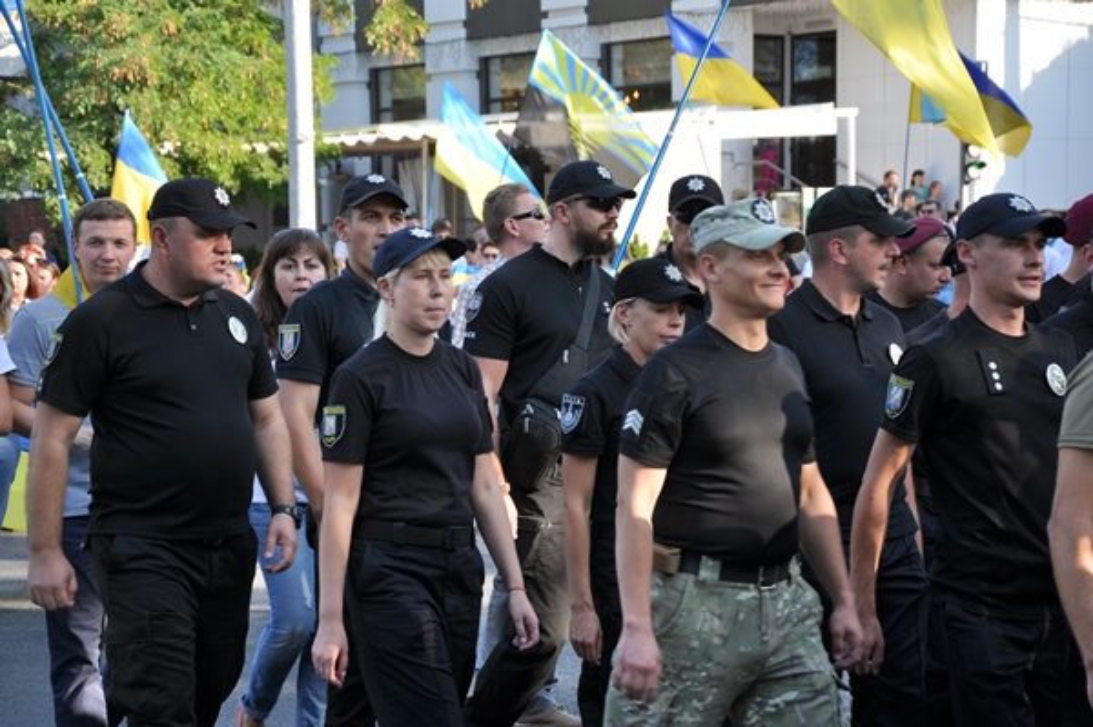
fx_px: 3003
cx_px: 546
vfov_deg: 13.8
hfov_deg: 20.6
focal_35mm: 99
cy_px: 364
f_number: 5.6
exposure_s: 1/125
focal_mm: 66
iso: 200
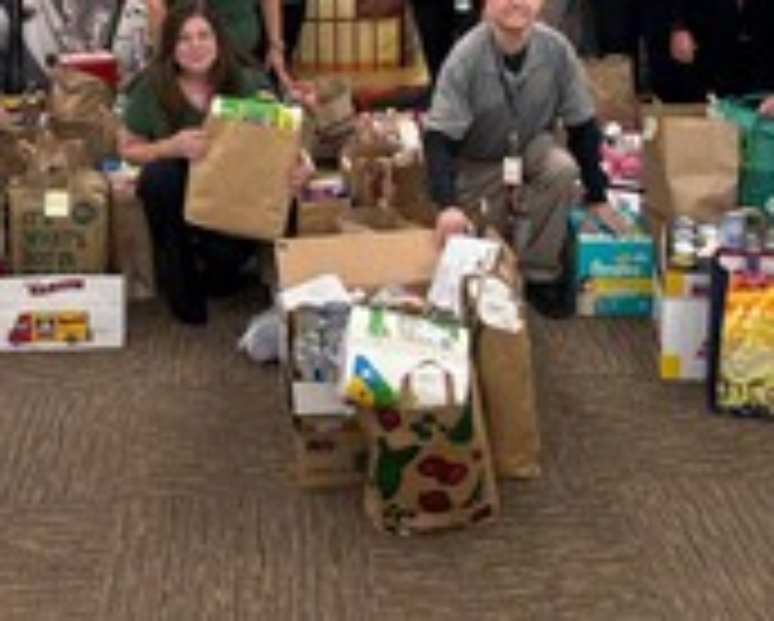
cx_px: 338
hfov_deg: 31.9
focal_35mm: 59
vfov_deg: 24.3
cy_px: -45
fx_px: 1353
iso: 125
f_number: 1.6
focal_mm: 5.96
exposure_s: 1/120
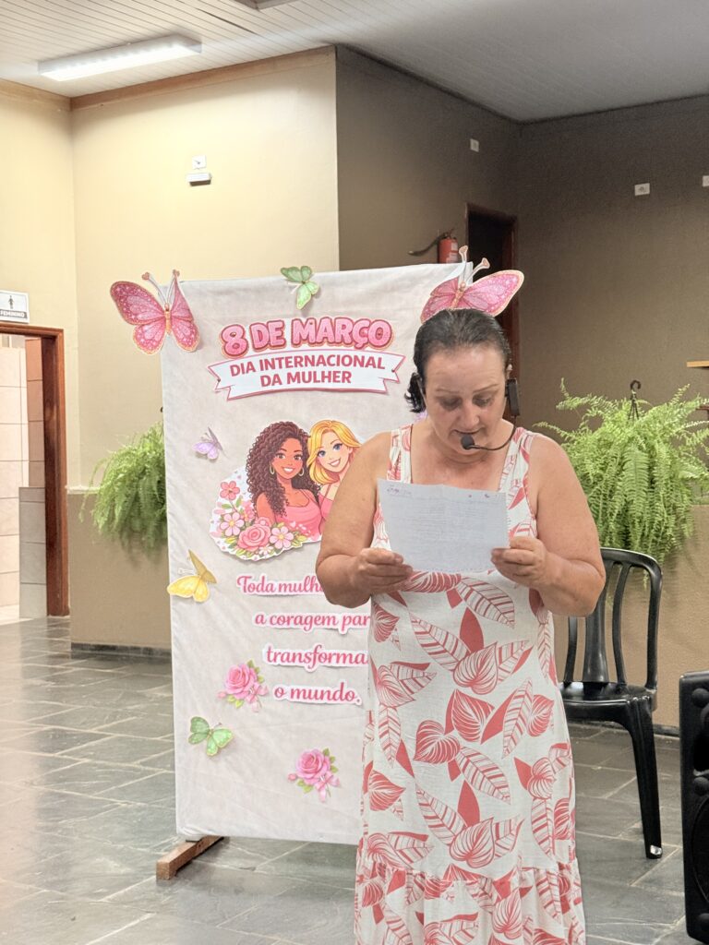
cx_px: 354
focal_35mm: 48
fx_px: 1311
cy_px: 472
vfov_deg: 39.7
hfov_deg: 30.3
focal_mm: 6.76
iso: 250
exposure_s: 1/40
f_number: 1.78
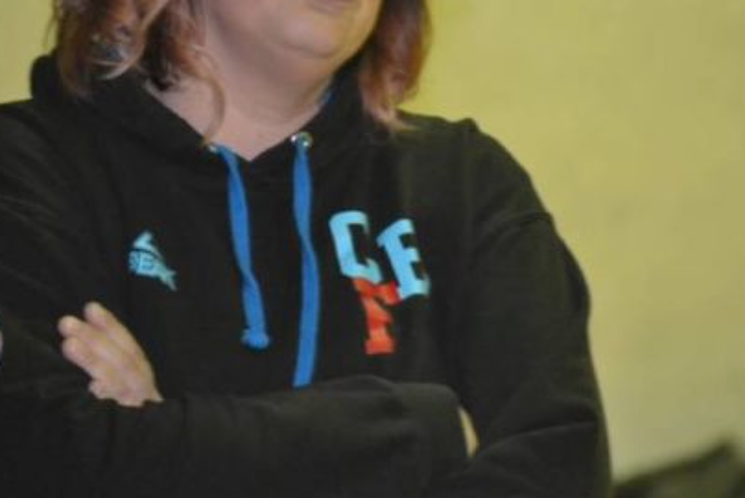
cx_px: 365
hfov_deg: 4.6
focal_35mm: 452
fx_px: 9357
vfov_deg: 3.0
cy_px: 118
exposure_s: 1/60
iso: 3200
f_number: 5.3
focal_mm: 175
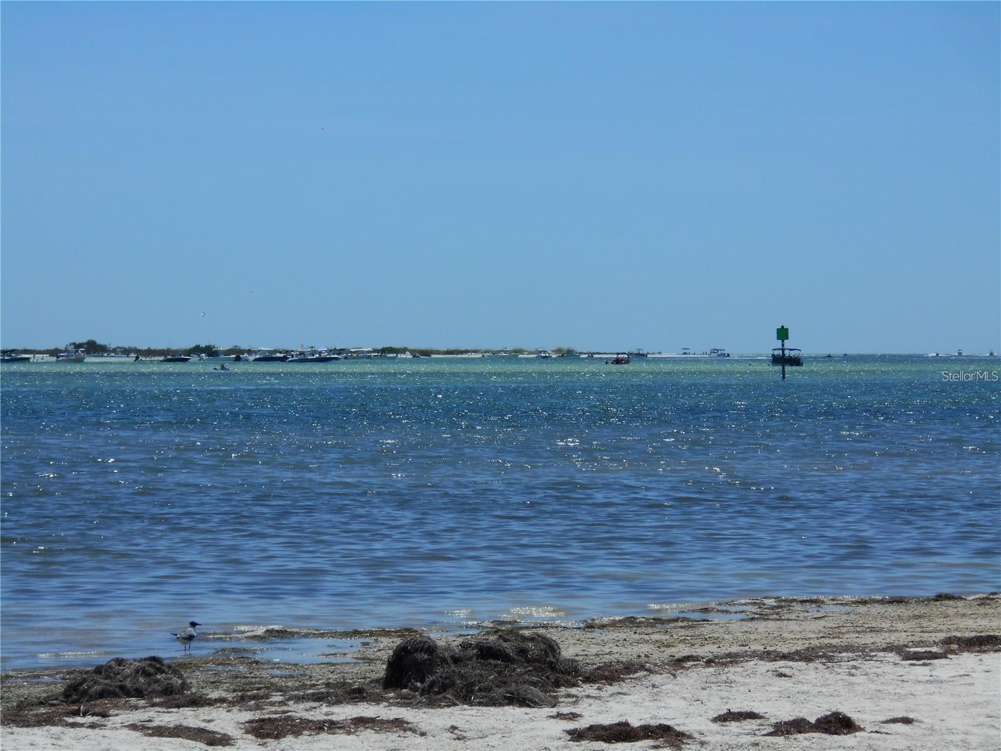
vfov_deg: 11.4
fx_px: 3759
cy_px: 376
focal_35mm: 130
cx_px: 500
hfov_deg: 15.2
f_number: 6.5
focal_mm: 23
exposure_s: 1/640
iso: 80
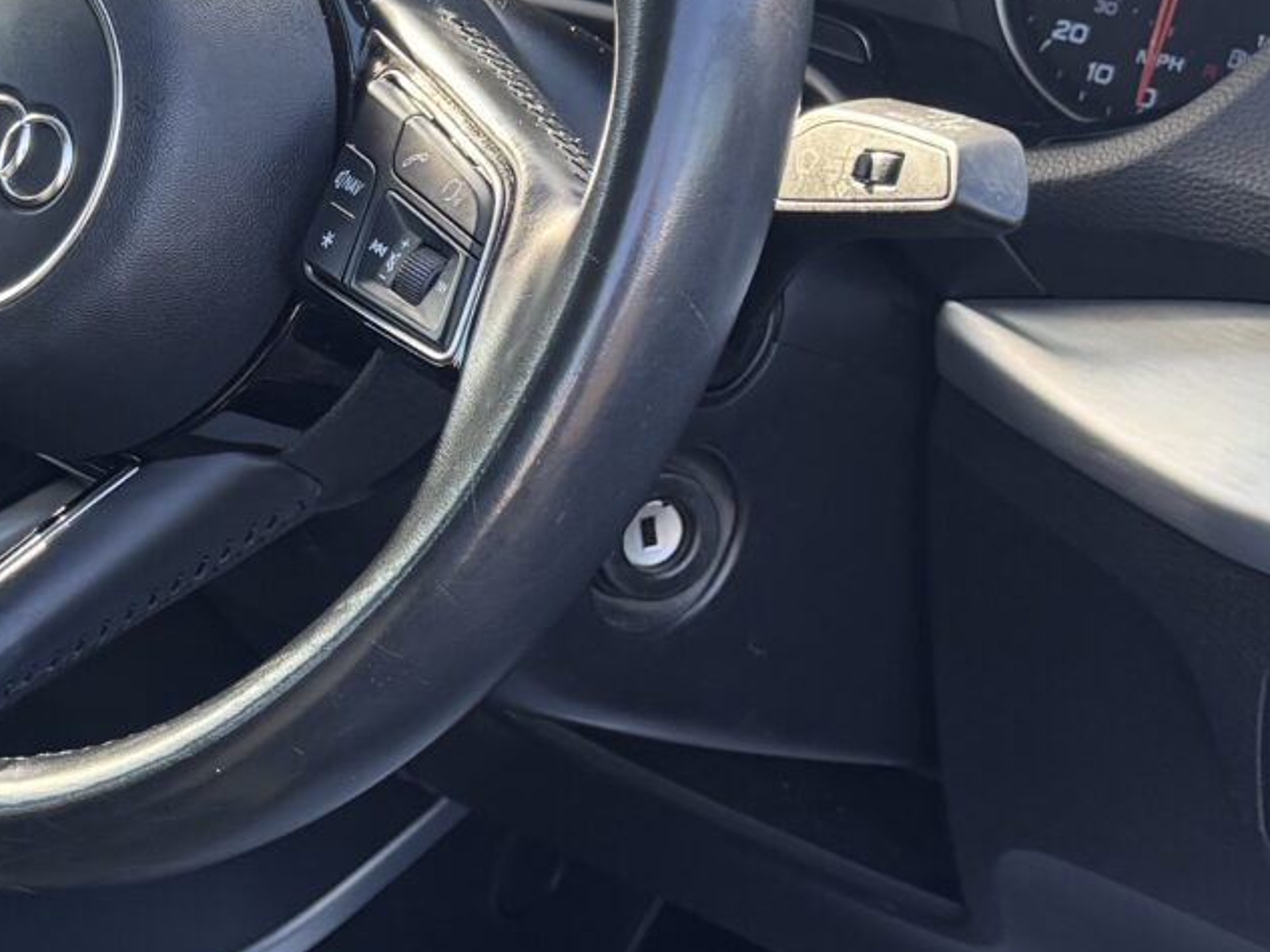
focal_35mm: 97
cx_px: -255
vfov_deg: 15.2
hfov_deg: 19.1
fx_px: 3559
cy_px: 499
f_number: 1.78
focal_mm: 6.76
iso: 80
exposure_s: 1/142
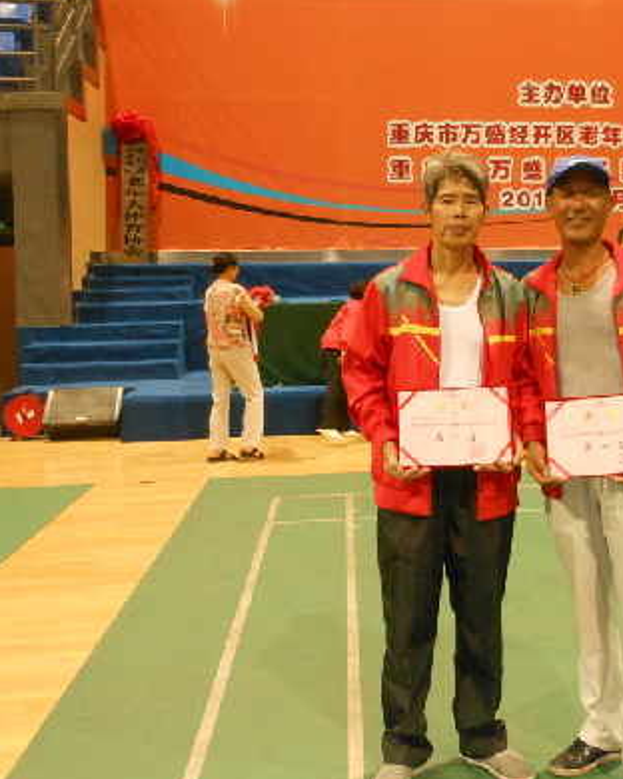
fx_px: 1129
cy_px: 327
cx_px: 503
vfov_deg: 37.9
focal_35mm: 49
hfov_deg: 30.1
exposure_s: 1/25
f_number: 3.7
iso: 400
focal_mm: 5
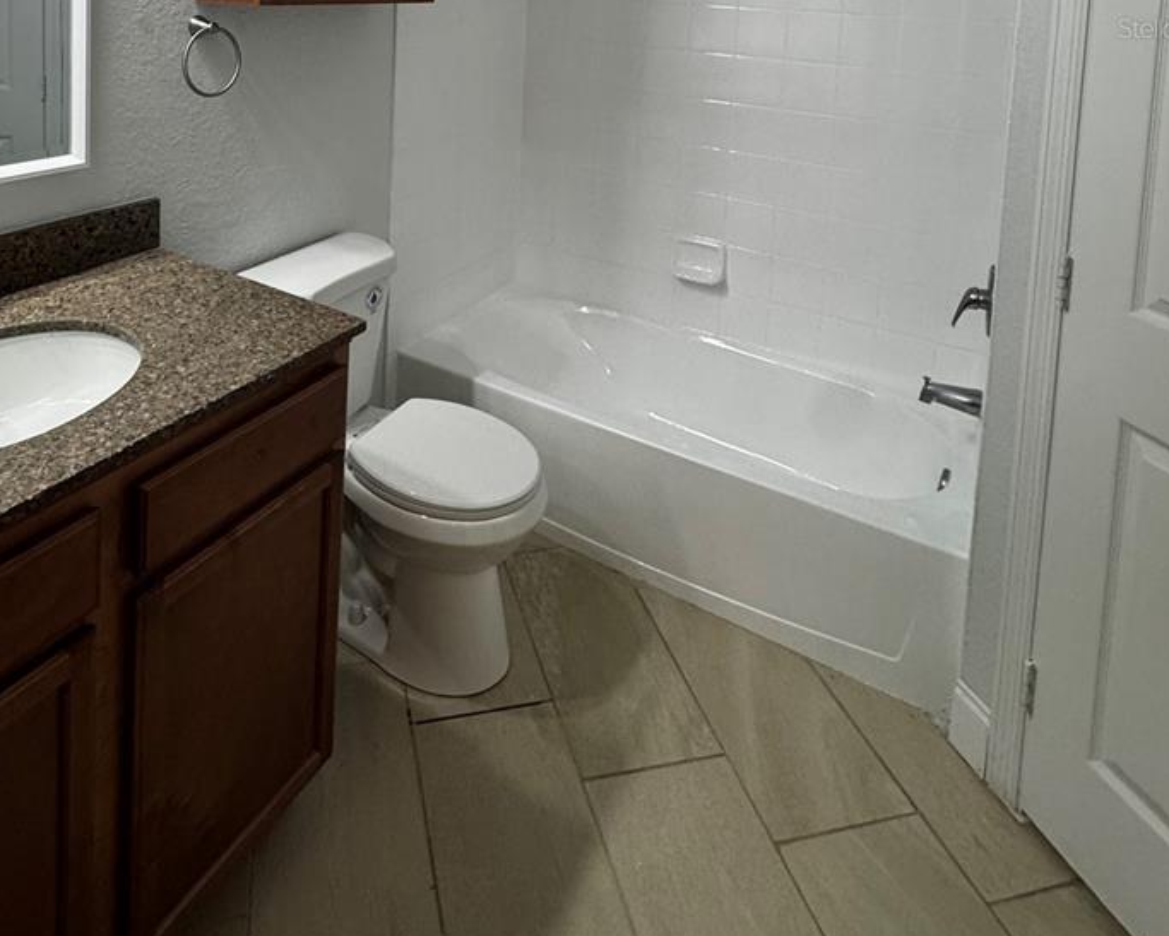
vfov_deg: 49.5
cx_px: 469
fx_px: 831
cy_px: 27
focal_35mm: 24
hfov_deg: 69.6
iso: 200
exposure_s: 1/120
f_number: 2.2
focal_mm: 2.22
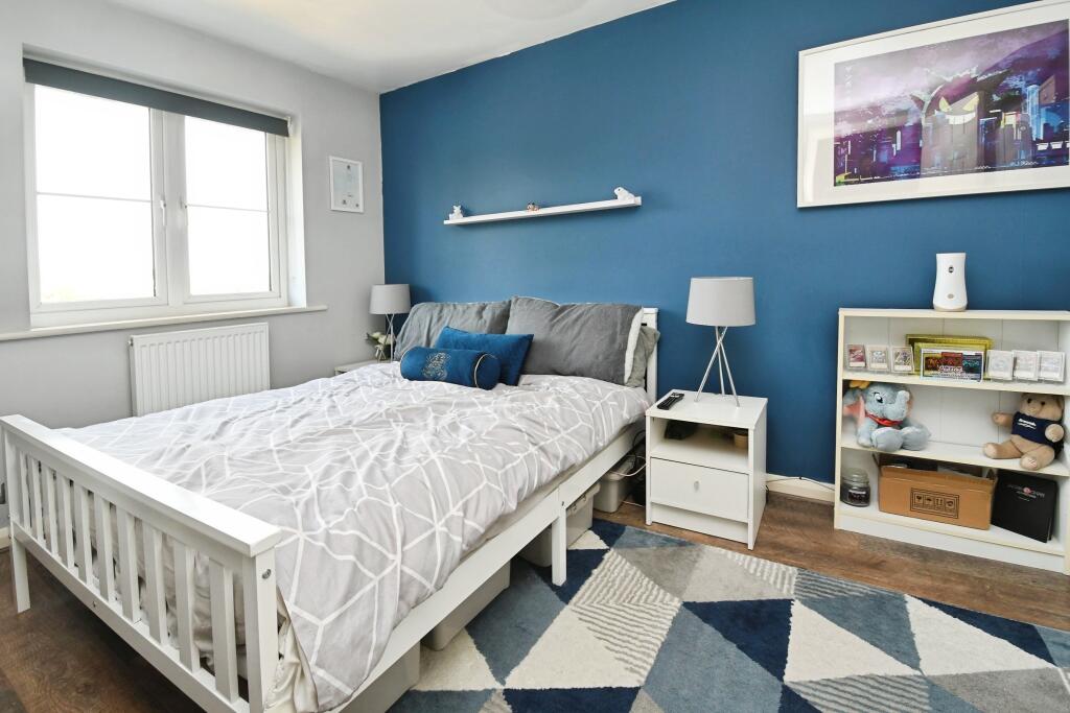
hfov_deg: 100.4
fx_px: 446
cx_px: 535
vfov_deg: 77.3
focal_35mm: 15
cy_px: 356
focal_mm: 10
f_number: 7.1
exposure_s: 1/60
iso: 800
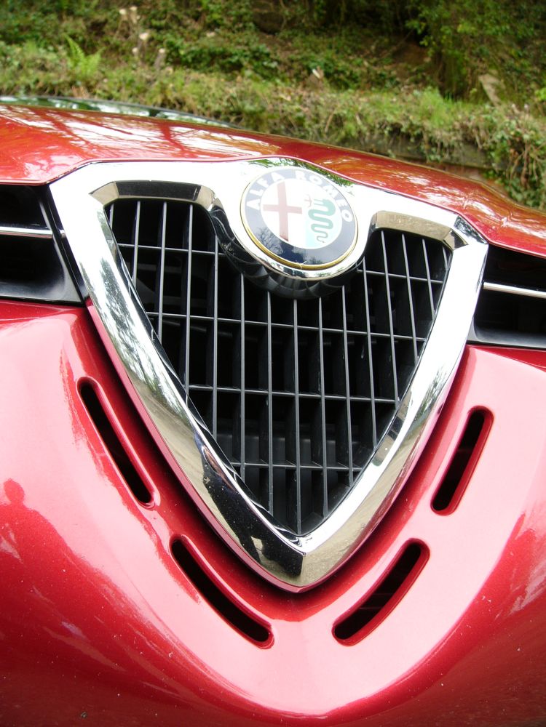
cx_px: 273
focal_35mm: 36
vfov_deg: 51.4
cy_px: 364
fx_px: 757
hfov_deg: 39.7
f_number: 2.8
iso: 50
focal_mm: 6
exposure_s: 1/60
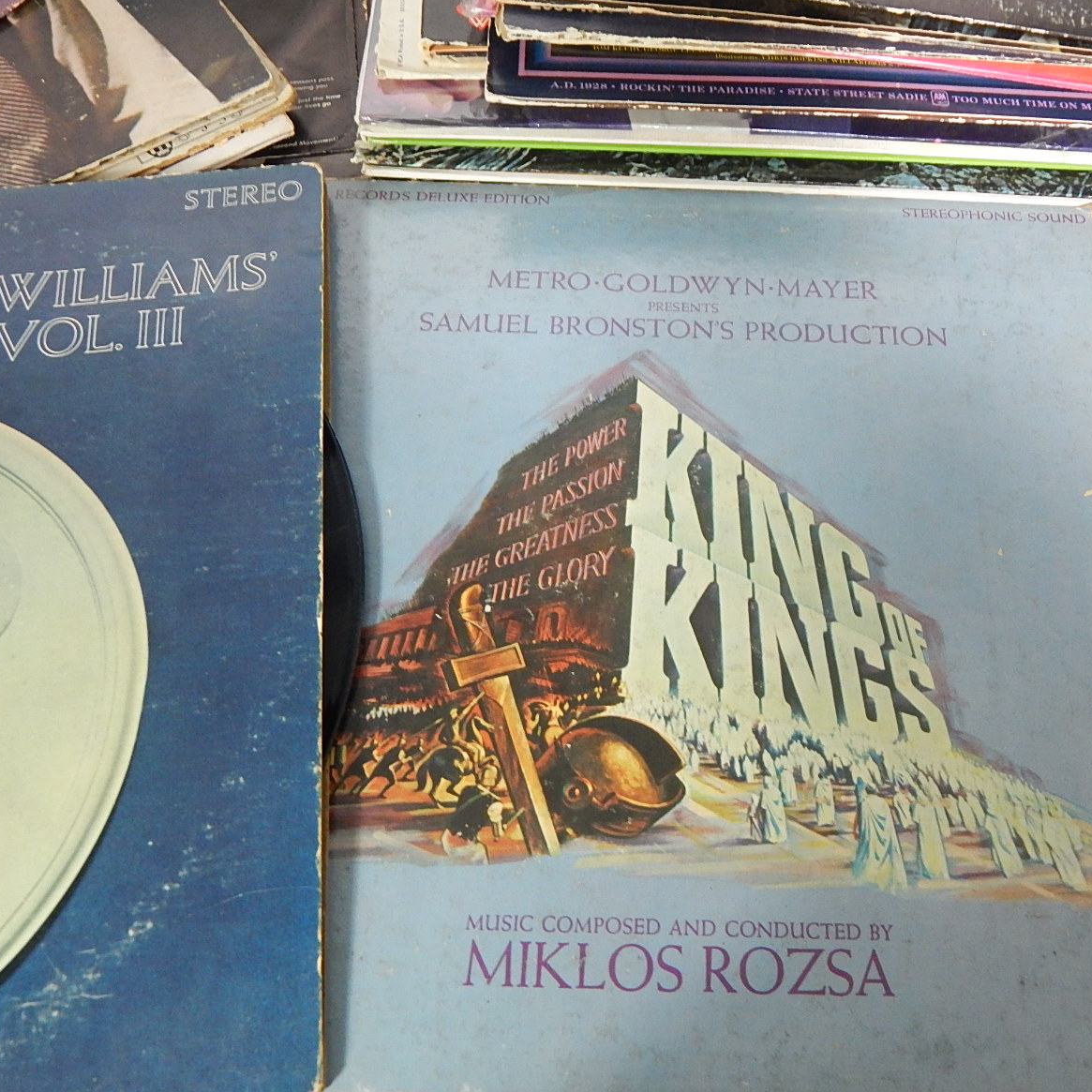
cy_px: 531
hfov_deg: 48.2
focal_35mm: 34
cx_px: 652
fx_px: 1213
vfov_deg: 48.4
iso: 400
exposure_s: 1/15
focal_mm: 5.1
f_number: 3.2
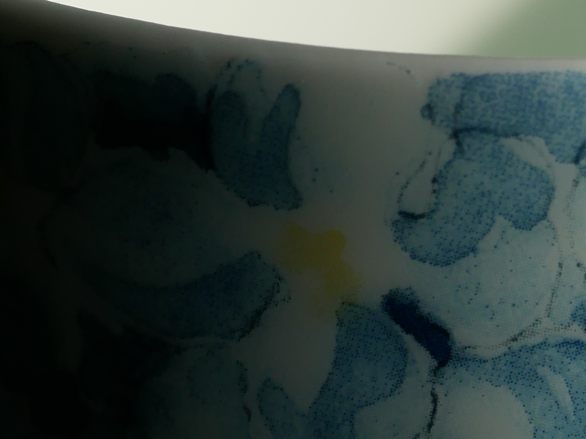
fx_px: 4961
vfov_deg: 5.0
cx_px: 660
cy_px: 702
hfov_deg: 6.7
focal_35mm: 293
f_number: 5.6
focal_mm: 45
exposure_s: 1/640
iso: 200
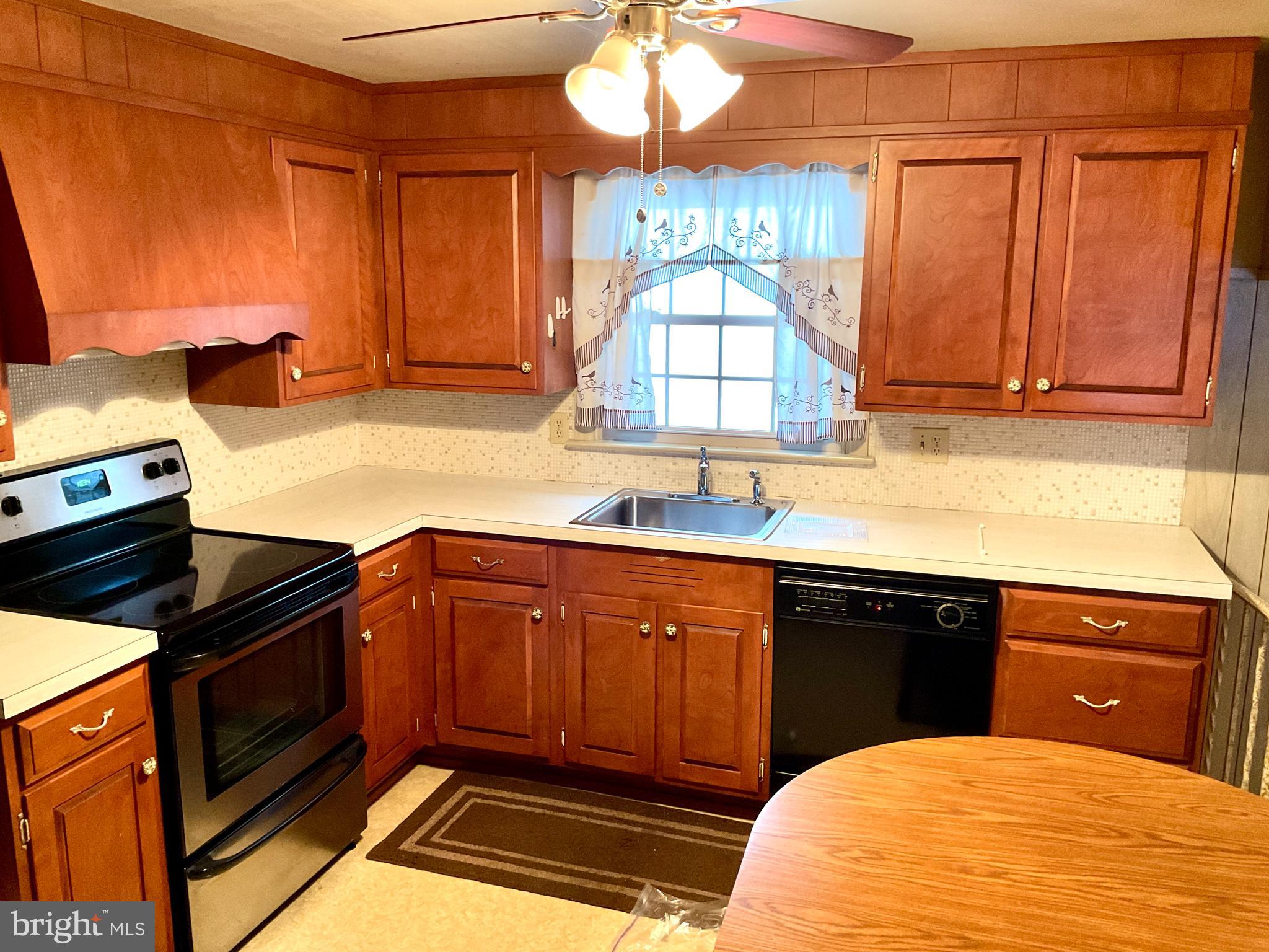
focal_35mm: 29
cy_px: 476
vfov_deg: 48.2
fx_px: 1063
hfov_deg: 61.7
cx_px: 634
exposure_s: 1/30
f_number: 1.8
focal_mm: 3
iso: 250
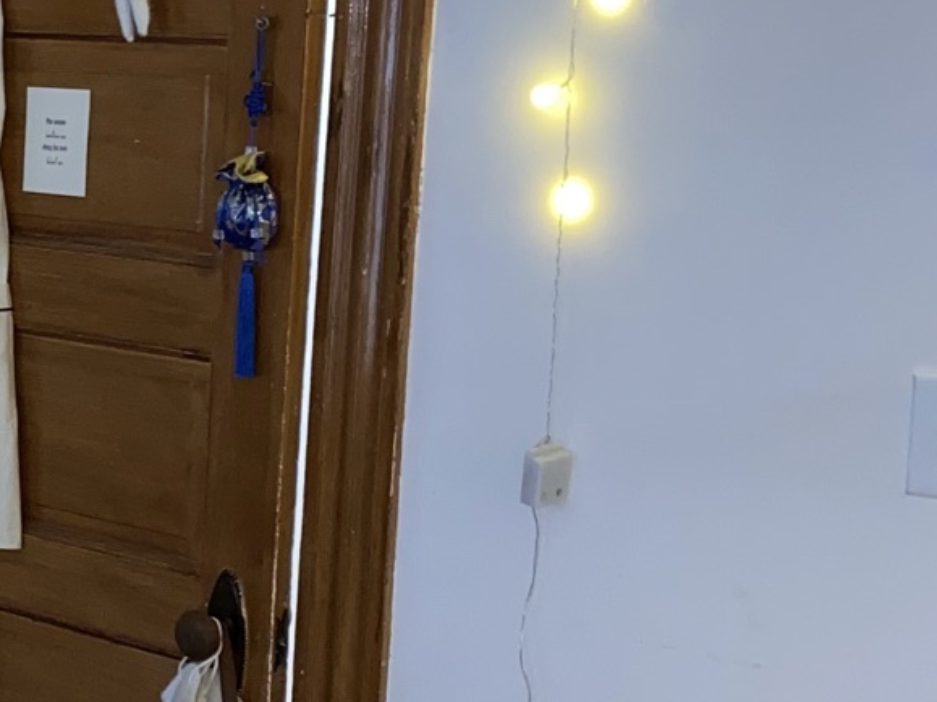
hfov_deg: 20.1
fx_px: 2490
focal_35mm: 92
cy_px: 456
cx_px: -173
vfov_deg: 16.0
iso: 100
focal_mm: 4.25
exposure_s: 1/10
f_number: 1.8
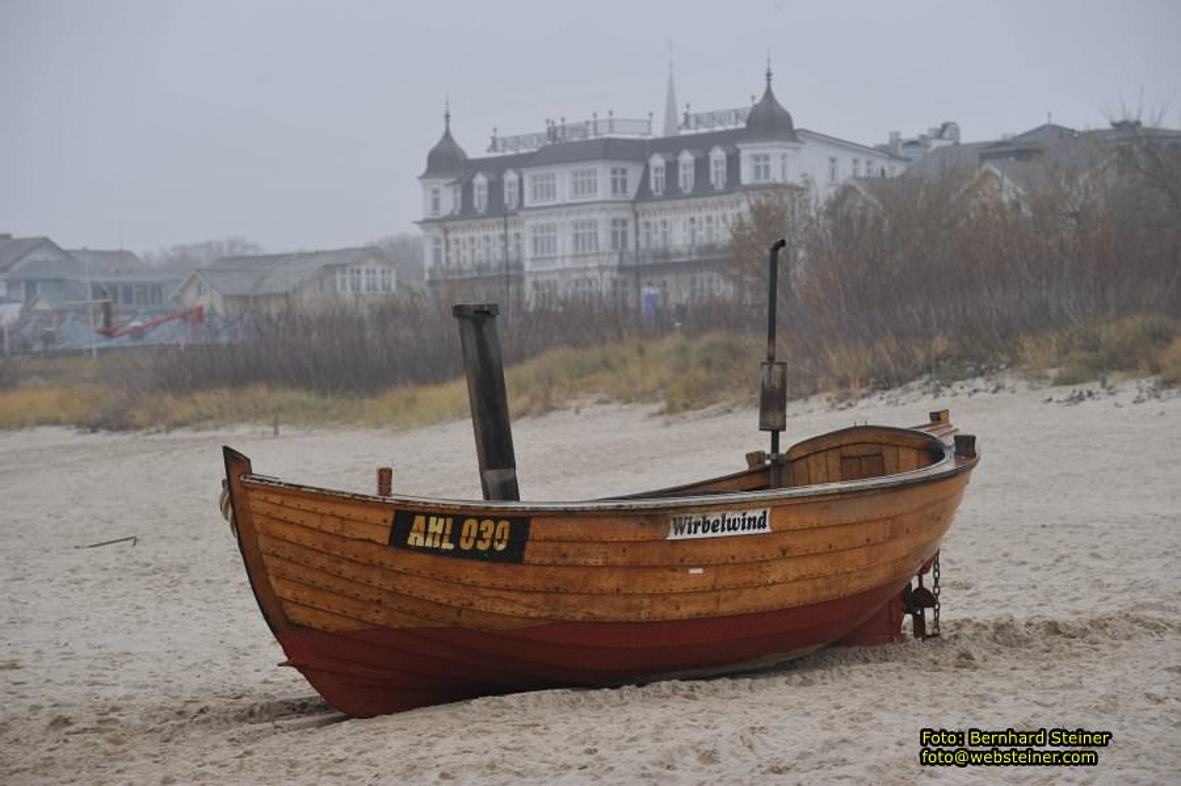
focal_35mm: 155
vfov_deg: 8.8
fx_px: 5082
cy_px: 393
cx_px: 590
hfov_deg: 13.3
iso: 200
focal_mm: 155
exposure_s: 1/160
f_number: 6.3
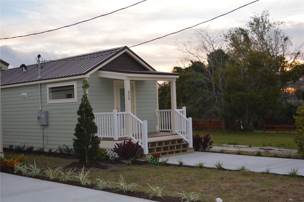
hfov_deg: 38.9
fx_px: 431
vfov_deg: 26.5
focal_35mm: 51
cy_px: 101
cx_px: 152
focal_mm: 34
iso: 250
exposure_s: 1/125
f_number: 5
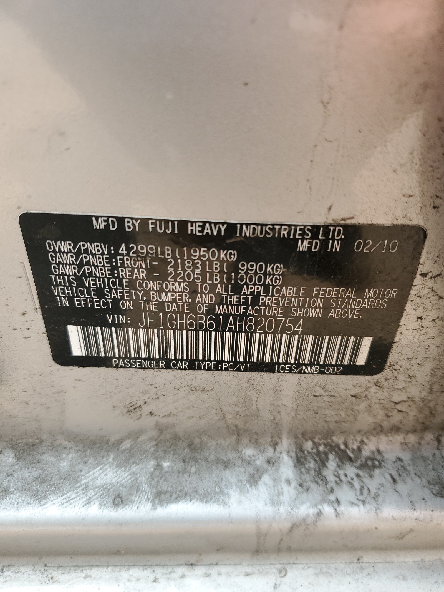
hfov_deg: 53.1
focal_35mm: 26
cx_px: 222
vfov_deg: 67.3
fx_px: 445
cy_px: 296
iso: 50
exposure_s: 1/556
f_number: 1.5
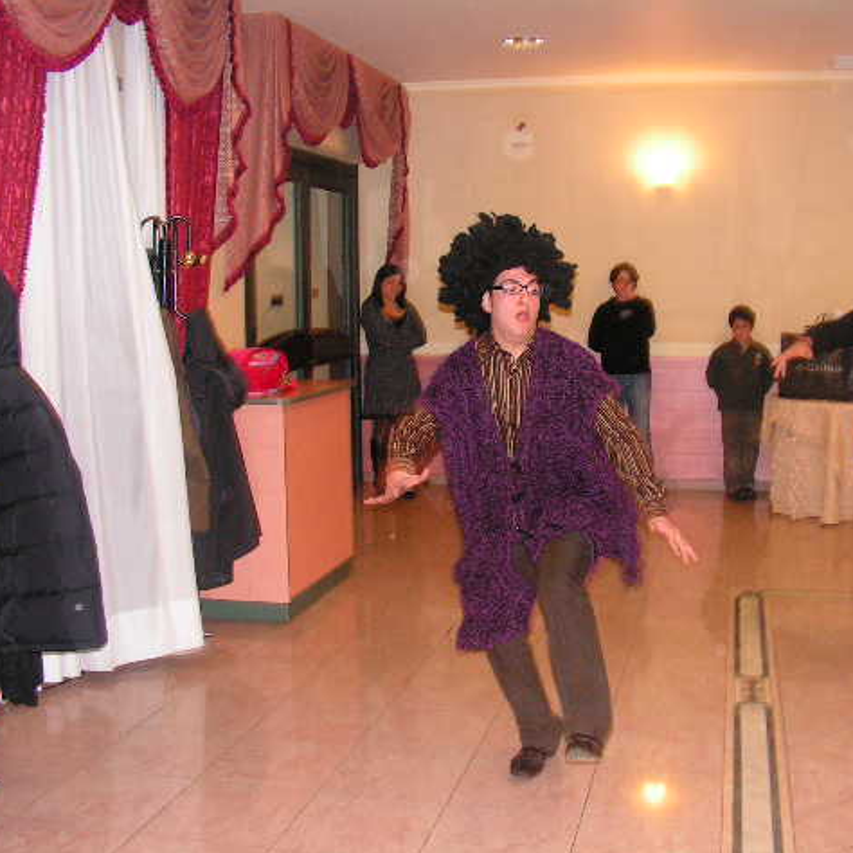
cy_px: 428
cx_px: 493
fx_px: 1199
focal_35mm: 43
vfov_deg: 39.2
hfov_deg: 39.1
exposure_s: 1/40
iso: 200
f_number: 3.2
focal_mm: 6
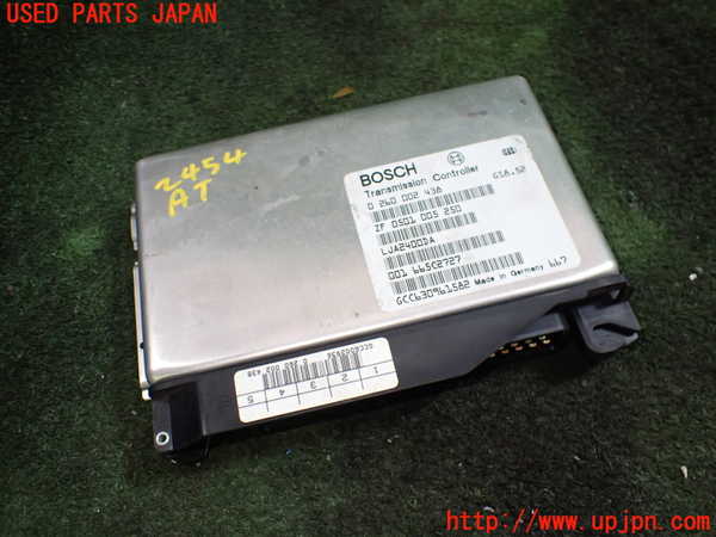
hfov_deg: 60.0
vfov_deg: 46.8
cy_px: 268
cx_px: 358
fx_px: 621
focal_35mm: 30
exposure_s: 1/125
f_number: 2.3
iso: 400
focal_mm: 5.4
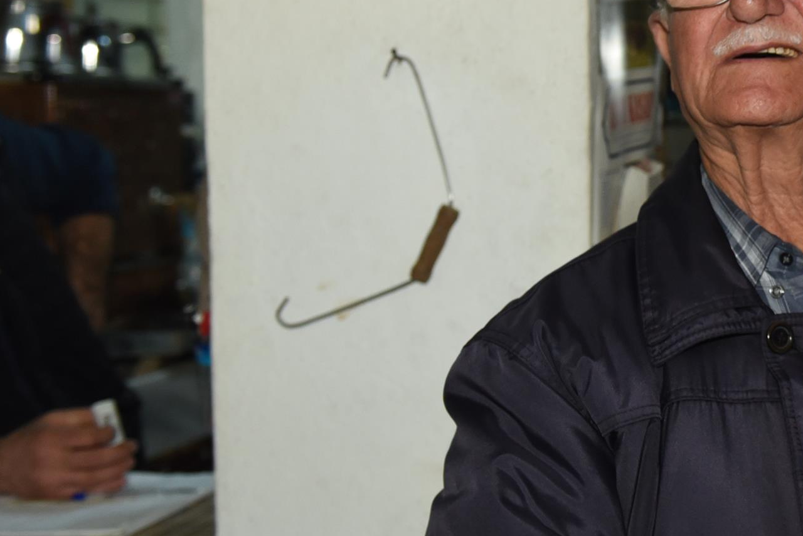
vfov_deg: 14.7
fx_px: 2075
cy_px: 155
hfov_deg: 20.3
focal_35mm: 93
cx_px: 1006
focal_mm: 34
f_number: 3.2
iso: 1250
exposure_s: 1/200
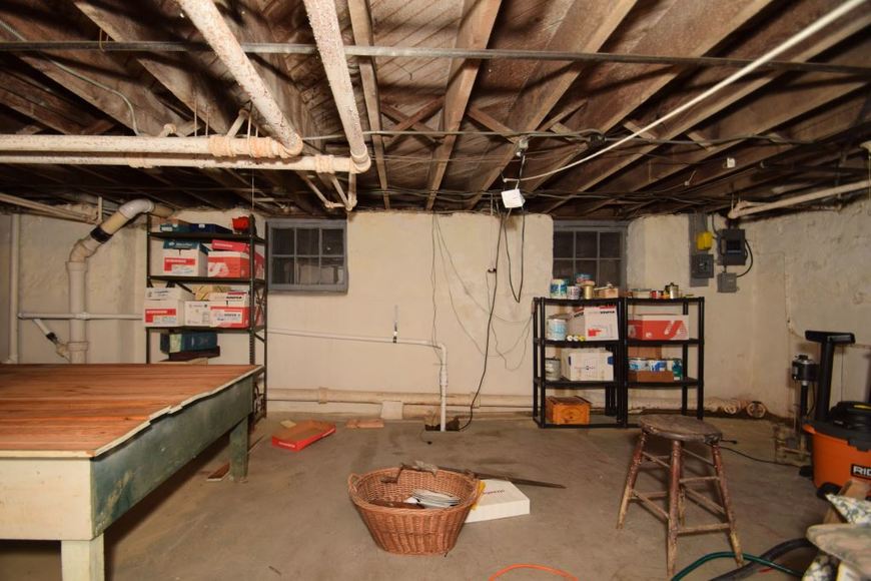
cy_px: 290
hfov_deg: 100.4
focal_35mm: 15
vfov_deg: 77.3
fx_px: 363
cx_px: 436
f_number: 3.5
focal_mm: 10
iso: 200
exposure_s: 1/30
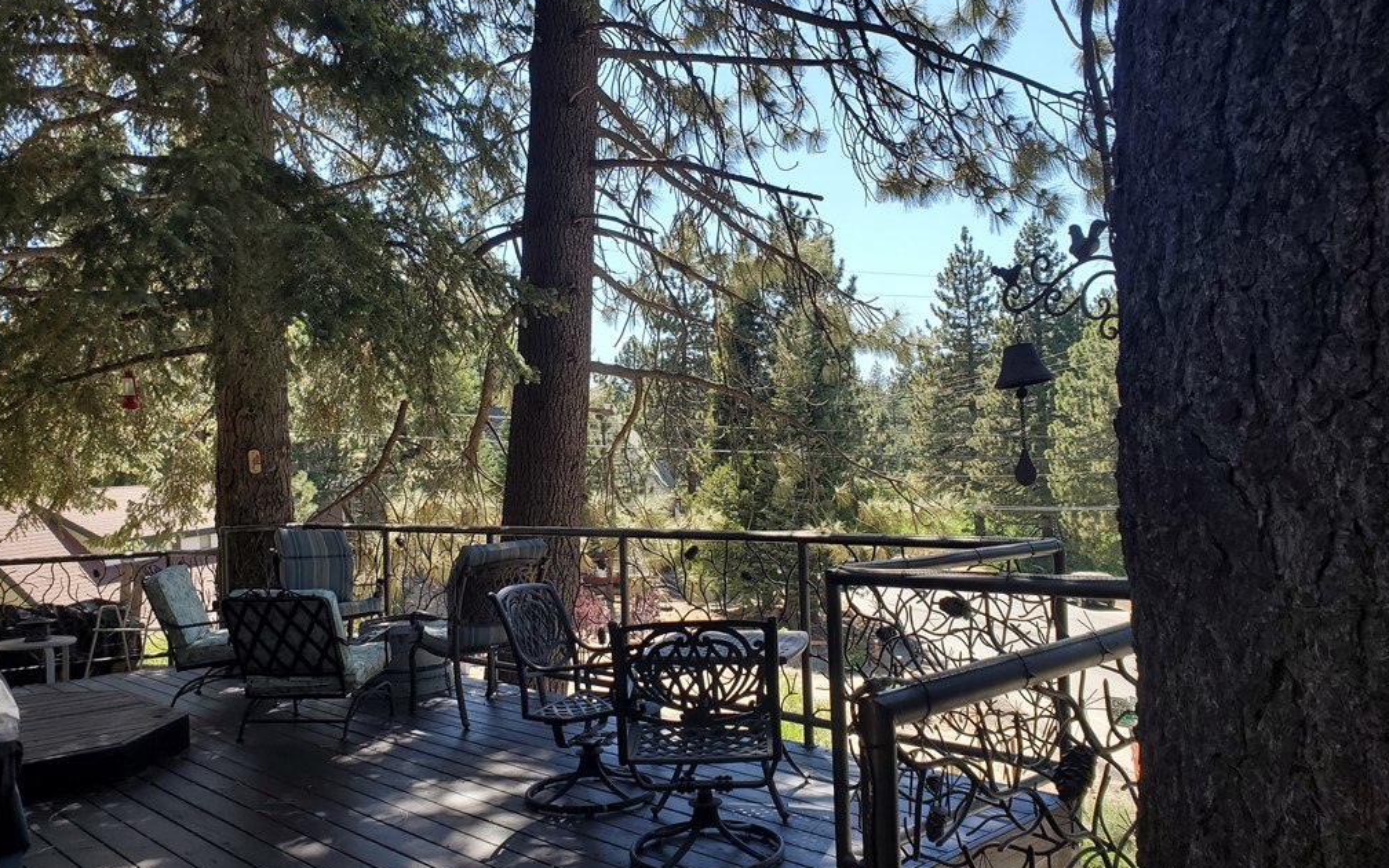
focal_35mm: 28
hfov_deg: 66.5
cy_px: 467
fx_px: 1060
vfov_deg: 44.5
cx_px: 697
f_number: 2.4
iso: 50
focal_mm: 4.3
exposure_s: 1/591
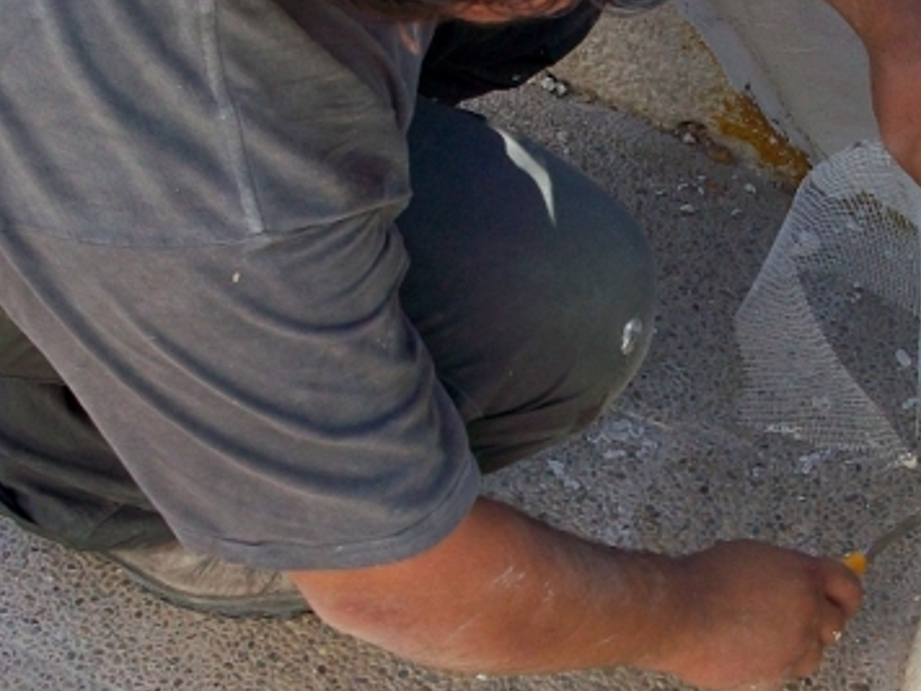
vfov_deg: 18.2
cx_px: 766
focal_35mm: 81
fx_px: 2155
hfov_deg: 23.7
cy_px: 340
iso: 64
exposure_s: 1/250
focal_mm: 5.7
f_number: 2.8
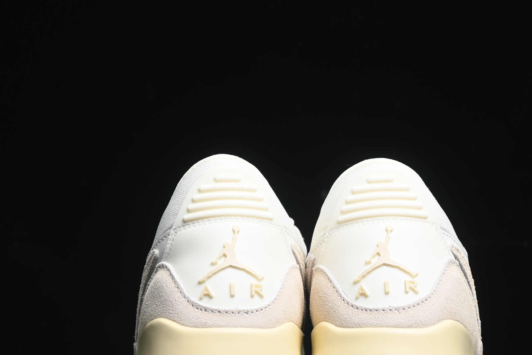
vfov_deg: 12.0
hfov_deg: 17.9
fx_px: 1684
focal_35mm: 114
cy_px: 237
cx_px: 318
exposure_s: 1/60
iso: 160
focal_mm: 50
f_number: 6.3
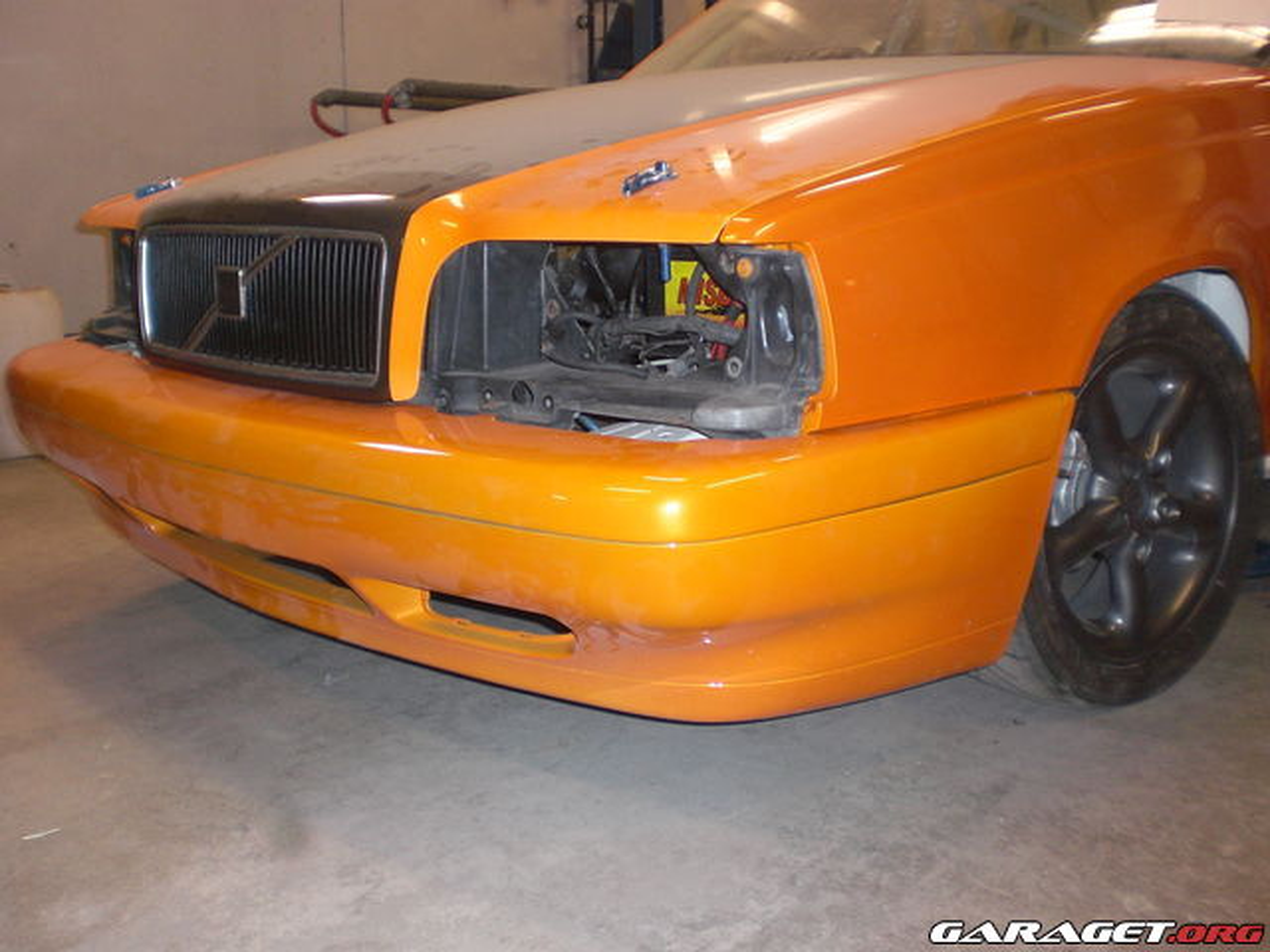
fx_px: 1321
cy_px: 476
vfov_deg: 39.7
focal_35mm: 36
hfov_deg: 51.4
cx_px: 635
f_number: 3.1
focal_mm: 6.3
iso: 200
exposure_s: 1/60
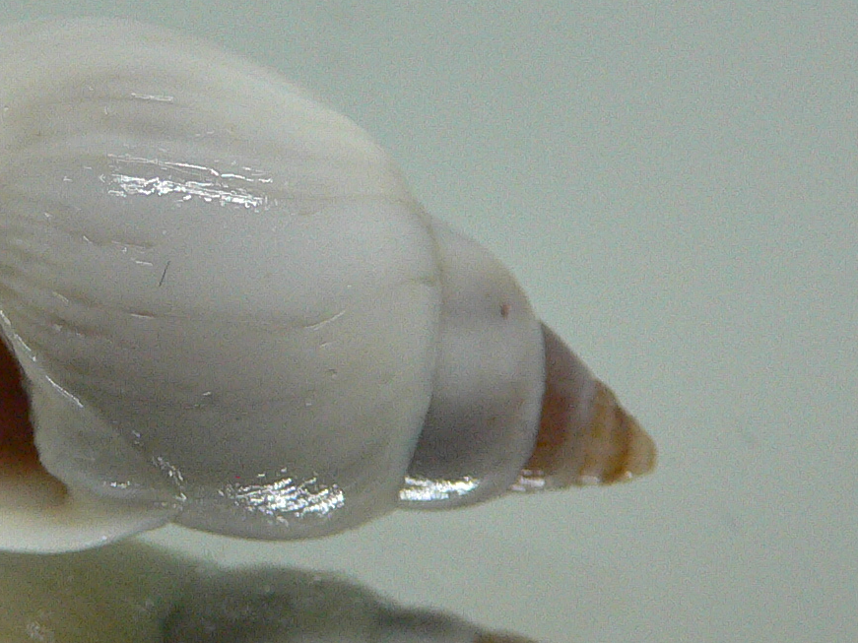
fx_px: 2007
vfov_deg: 18.2
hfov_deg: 23.6
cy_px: 330
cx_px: 127
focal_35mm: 81
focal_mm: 4.6
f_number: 2.8
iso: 200
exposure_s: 1/60
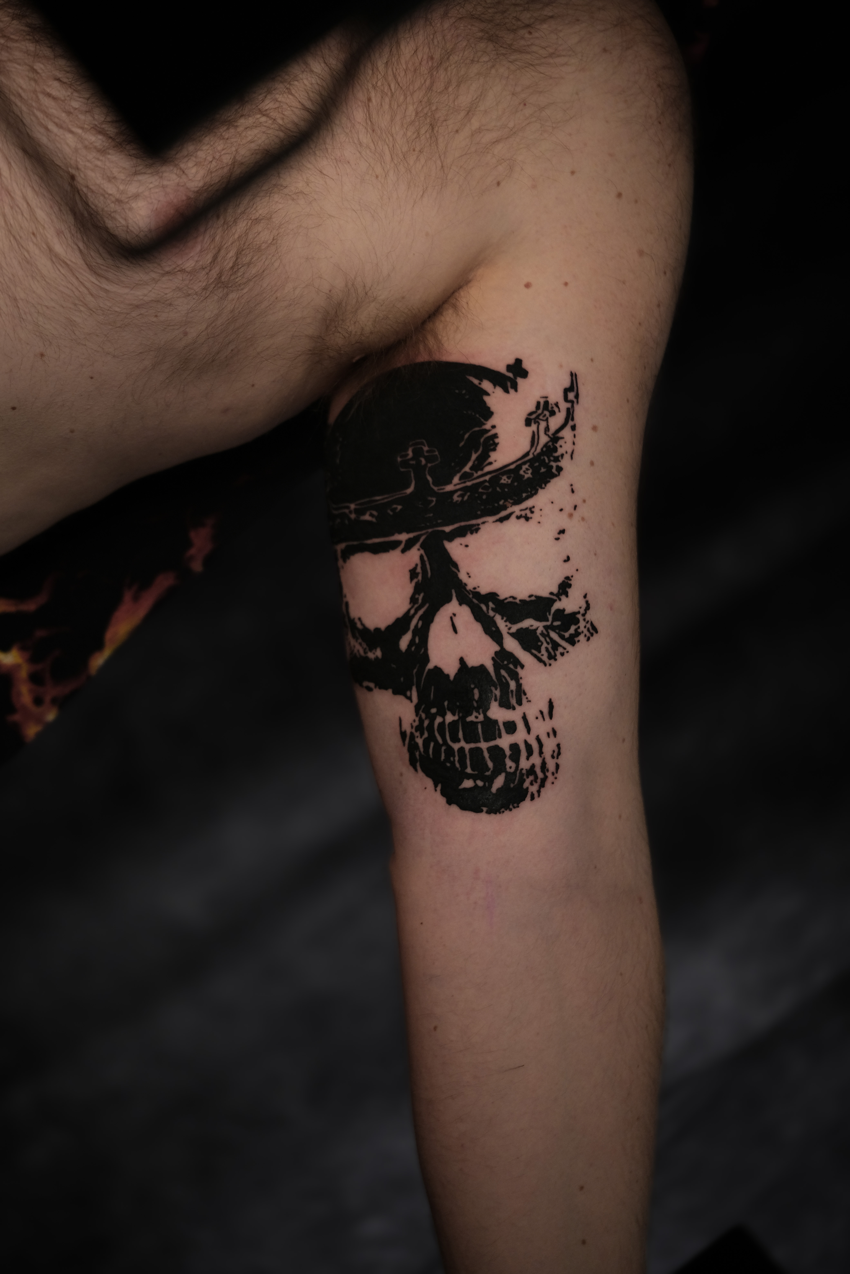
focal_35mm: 120
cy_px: 637
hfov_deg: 11.4
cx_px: 425
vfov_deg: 17.1
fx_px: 4250
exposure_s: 1/125
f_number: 2.8
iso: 640
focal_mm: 80
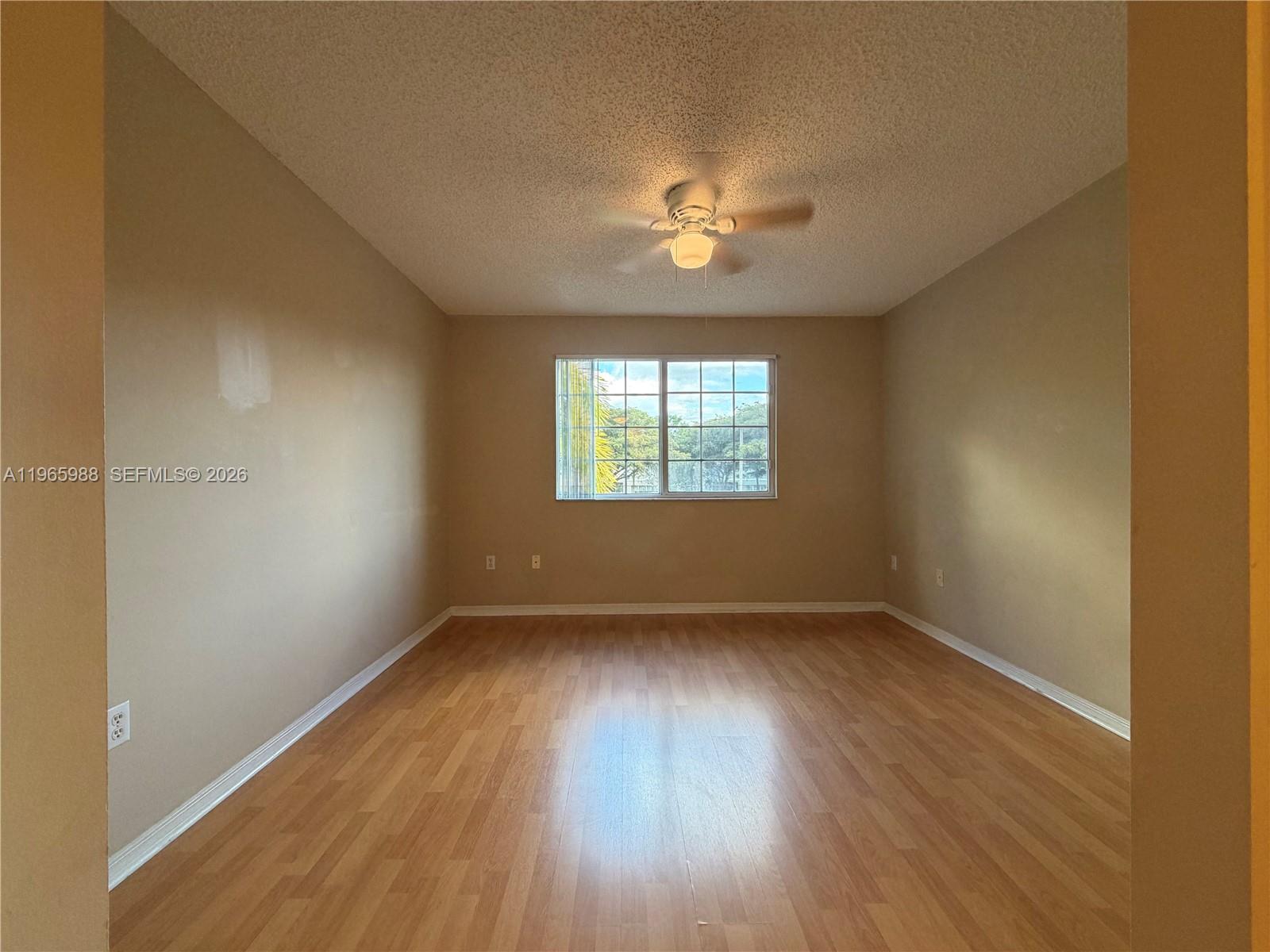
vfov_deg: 85.7
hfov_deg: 102.1
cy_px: 476
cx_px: 635
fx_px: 514
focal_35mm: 14
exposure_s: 1/60
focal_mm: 2.22
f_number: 2.2
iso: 160
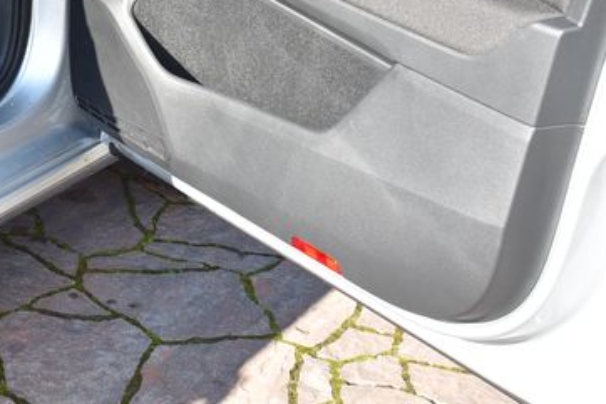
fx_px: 1430
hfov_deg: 23.0
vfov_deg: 15.2
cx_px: 2
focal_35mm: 85
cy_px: -149
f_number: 7.1
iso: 500
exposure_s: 1/200
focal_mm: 30
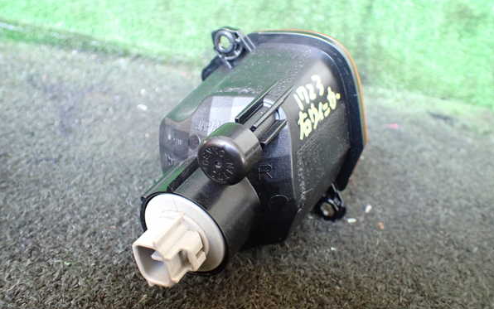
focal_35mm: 32
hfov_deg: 59.6
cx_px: 248
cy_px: 146
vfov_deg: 39.5
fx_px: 431
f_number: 2.3
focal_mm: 5.4
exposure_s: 1/60
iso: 800
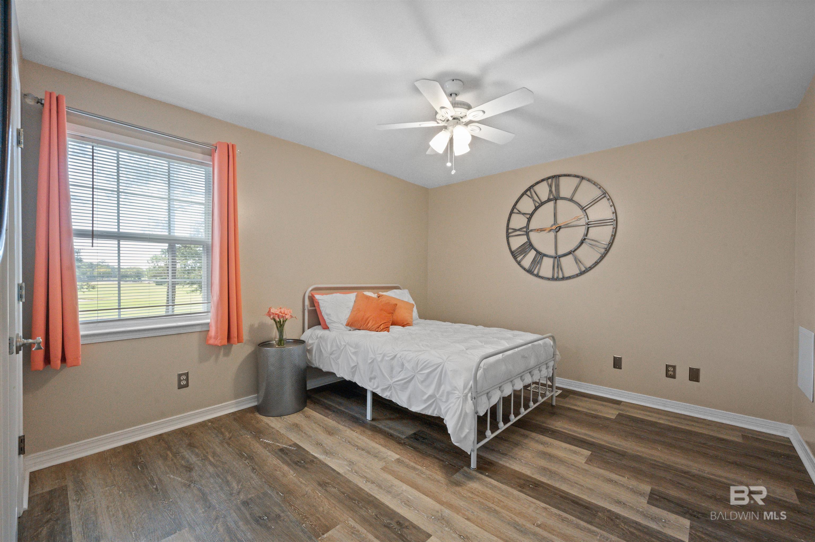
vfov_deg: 81.1
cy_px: 271
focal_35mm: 14
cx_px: 408
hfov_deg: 104.3
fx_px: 317
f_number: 13
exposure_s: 1/30
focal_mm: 14
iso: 2500
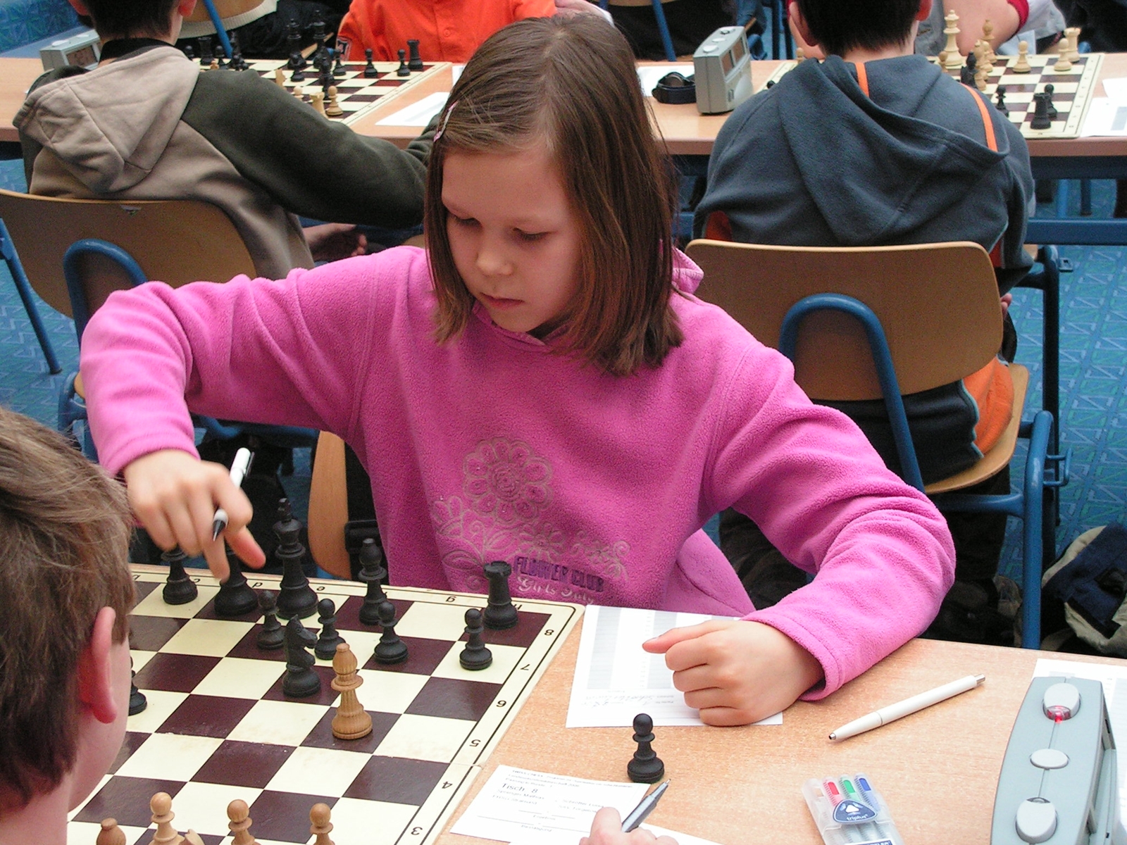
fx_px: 1986
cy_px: 422
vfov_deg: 24.0
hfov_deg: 31.7
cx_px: 564
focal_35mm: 61
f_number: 3.3
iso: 160
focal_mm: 10.2
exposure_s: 1/60
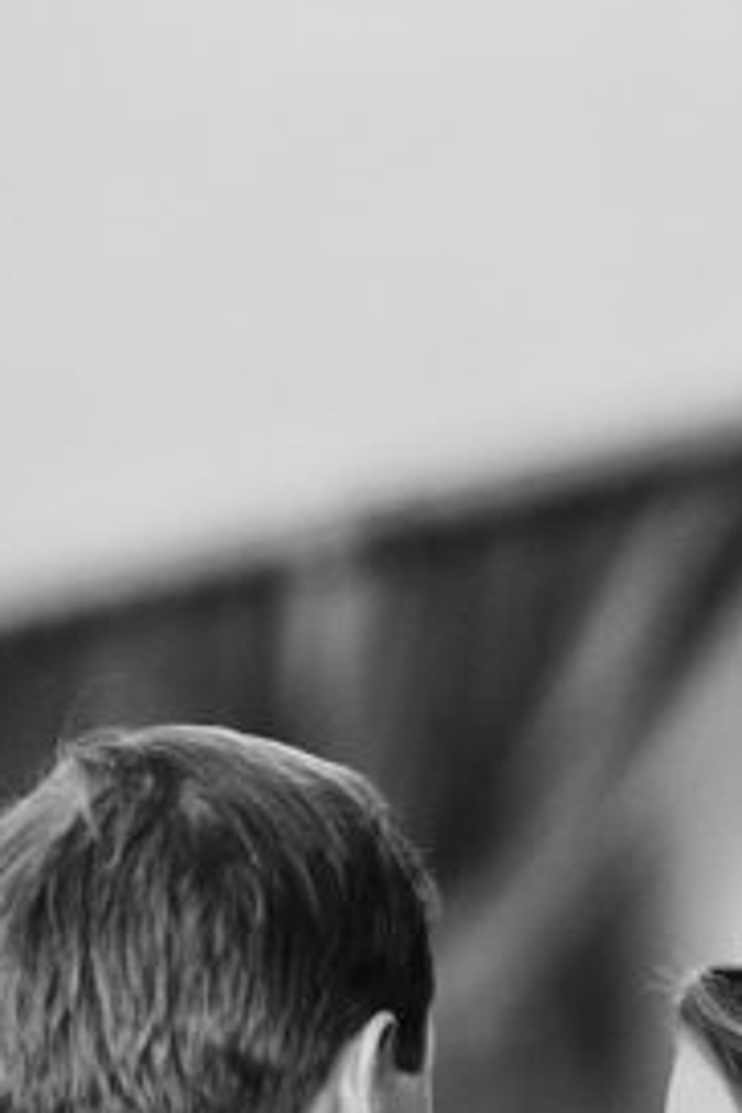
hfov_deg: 4.3
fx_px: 9862
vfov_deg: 6.5
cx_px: 1113
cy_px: 412
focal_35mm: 319
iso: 1250
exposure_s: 1/320
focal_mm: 85
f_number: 1.8
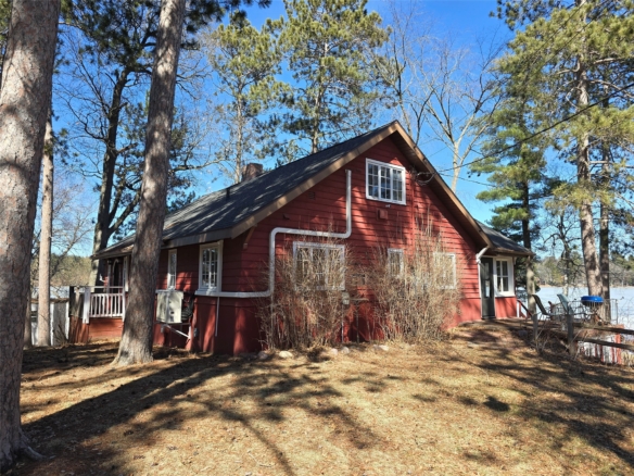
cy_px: 238
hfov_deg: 73.9
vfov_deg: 58.9
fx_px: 421
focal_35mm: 23
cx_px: 317
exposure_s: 1/257
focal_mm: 6.3
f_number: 1.7
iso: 12
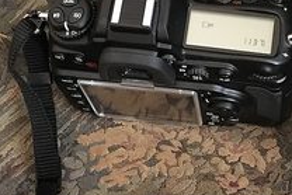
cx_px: 211
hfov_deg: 23.2
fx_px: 706
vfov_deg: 15.7
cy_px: 77
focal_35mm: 87
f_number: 2.2
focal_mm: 4.15
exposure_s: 1/17
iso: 800
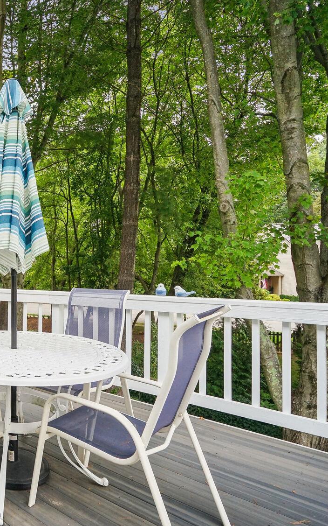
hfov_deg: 38.1
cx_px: -56
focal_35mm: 25
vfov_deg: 72.6
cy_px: 267
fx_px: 358
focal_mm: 16
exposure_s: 1/160
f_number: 9
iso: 800
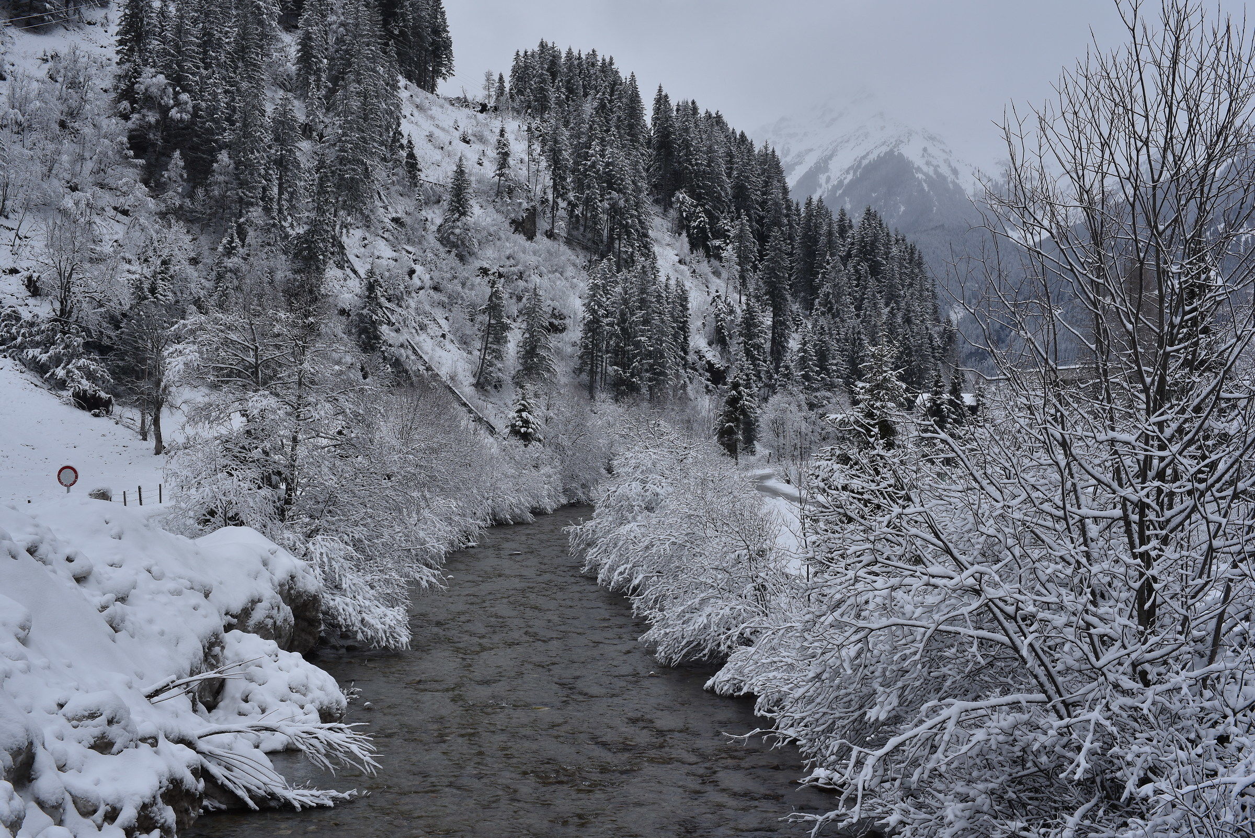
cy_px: 419
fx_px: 1744
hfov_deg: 39.6
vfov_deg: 27.0
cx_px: 628
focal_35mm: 50
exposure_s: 1/100
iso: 200
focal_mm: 50
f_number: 16
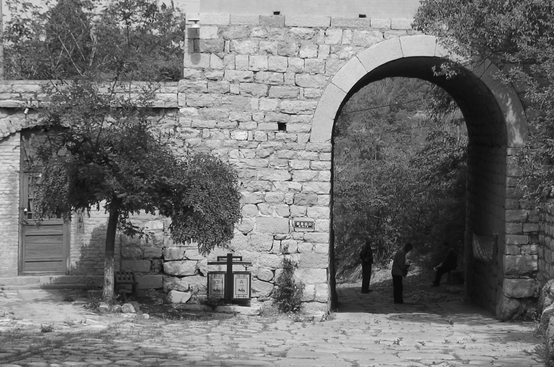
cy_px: 103
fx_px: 1306
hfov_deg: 23.8
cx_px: 393
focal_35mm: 85
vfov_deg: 15.9
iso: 100
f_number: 6.3
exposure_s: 1/200
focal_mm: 18
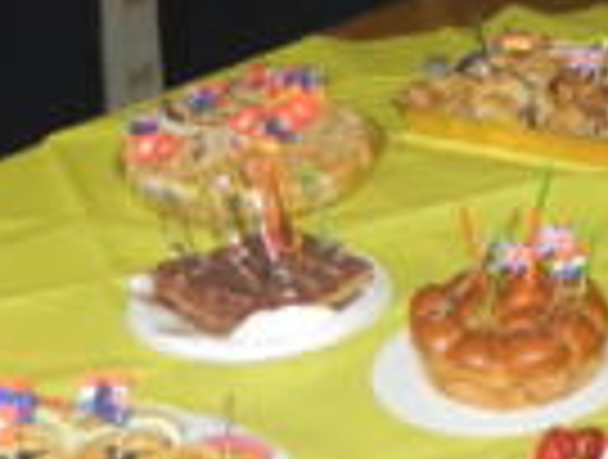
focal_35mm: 96
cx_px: 635
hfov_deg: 19.7
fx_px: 1691
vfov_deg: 14.4
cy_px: -245
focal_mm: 4.6
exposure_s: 1/30
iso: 200
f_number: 2.8
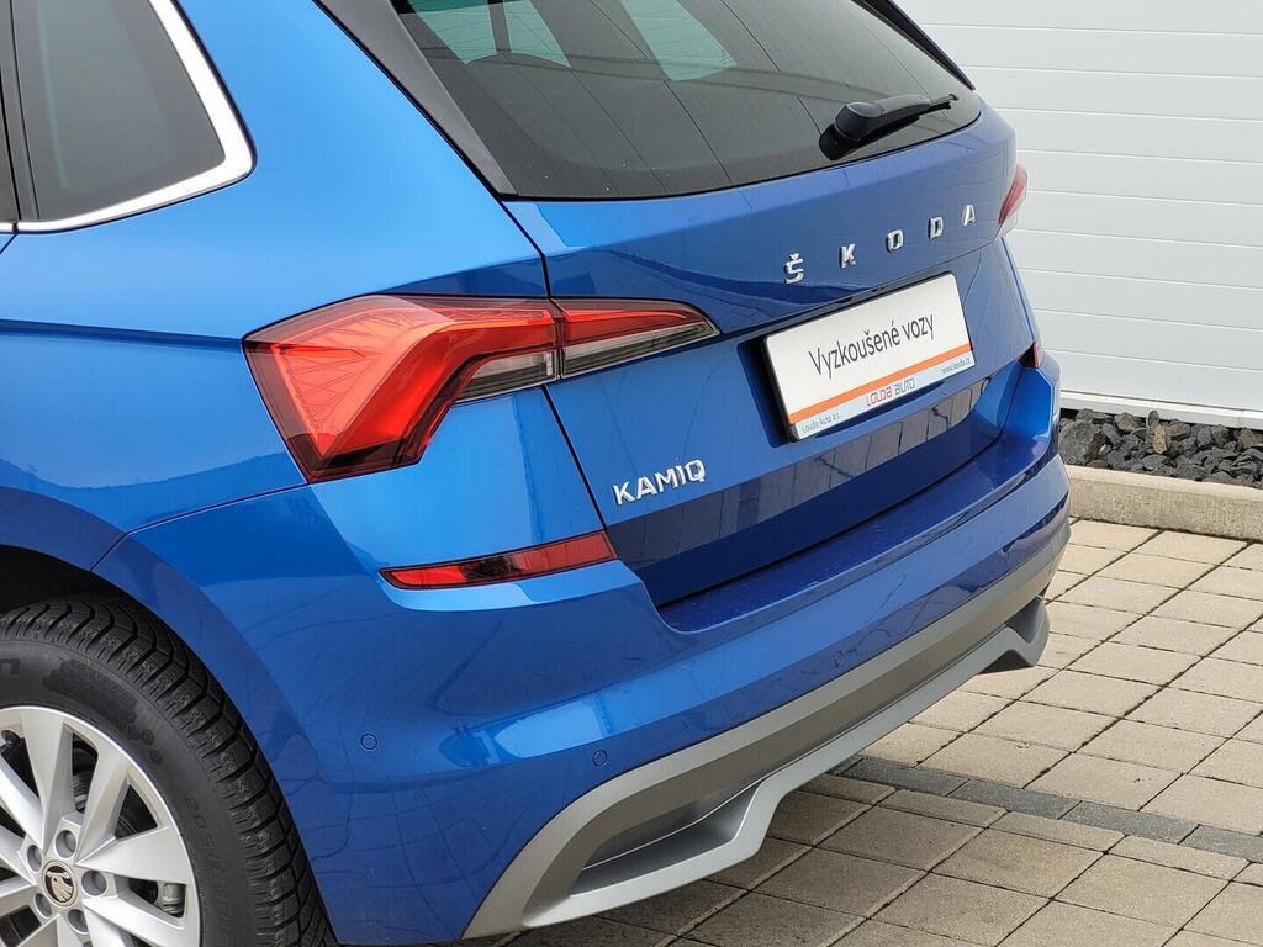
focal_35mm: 76
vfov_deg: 19.4
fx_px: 2773
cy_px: 474
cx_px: 632
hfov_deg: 25.7
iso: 25
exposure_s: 1/140
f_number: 2.4
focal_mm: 7.12
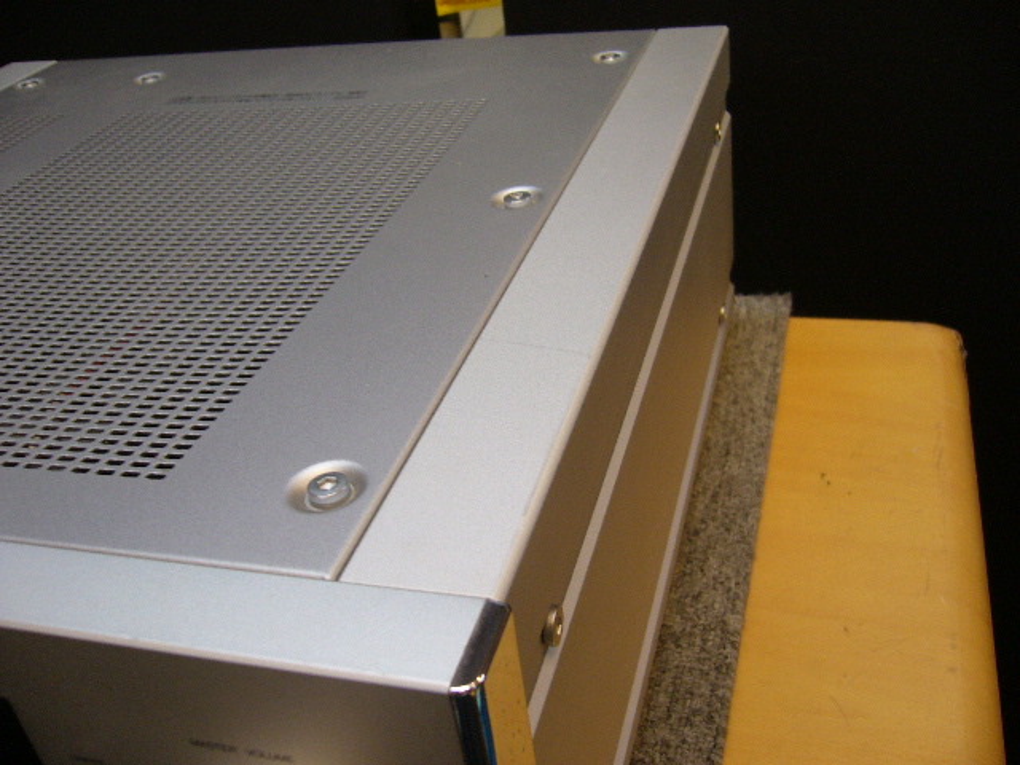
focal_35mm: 35
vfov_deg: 40.7
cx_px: 510
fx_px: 1031
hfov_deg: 52.6
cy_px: 382
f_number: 2.8
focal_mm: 5.8
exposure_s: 1/13
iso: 125
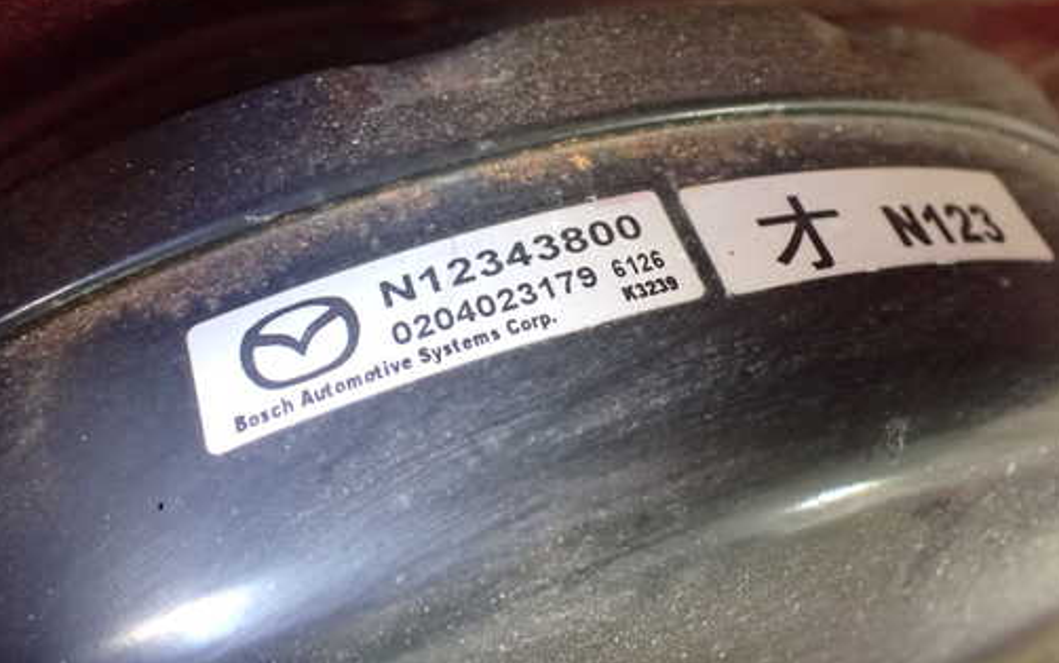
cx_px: 624
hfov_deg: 51.3
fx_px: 1097
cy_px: 245
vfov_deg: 33.4
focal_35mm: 38
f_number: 2.3
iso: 1250
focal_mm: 5.4
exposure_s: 1/30
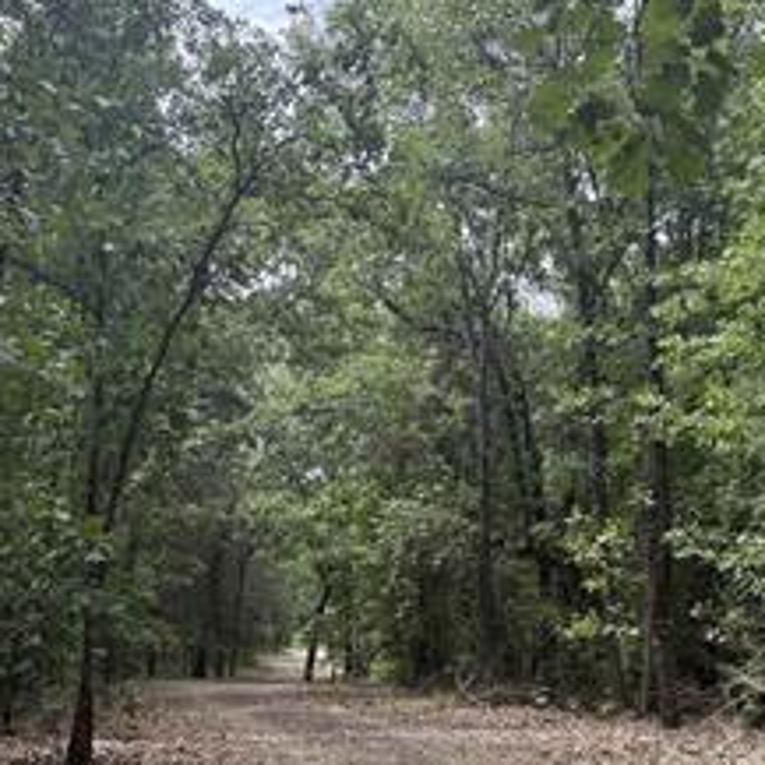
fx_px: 1175
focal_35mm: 47
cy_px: 423
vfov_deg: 36.0
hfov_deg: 36.1
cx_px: 381
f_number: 1.78
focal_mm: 6.76
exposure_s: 1/796
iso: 100
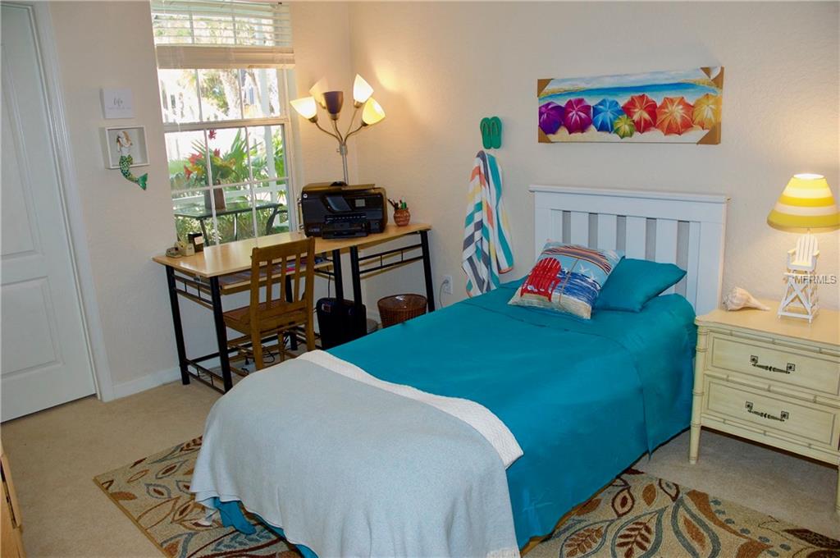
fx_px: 629
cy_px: 279
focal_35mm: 27
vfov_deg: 47.8
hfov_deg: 67.4
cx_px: 420
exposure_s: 1/80
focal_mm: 18
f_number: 5.6
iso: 640
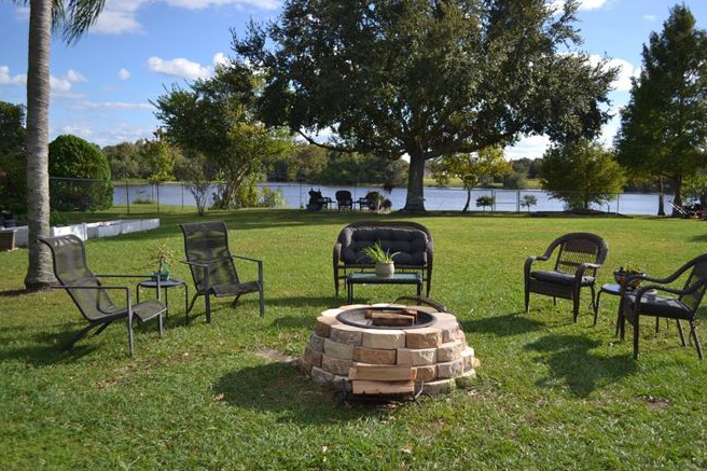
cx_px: 366
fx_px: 569
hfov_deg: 63.7
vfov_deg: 44.9
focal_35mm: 29
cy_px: 225
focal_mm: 18
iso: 100
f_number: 3.5
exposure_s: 1/800
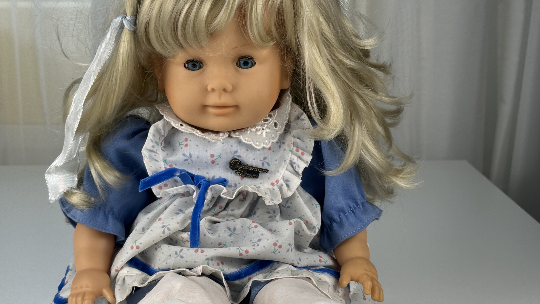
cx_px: 241
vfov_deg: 15.5
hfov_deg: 27.2
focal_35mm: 78
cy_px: 199
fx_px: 1117
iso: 50
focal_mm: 6.86
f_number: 1.78
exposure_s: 1/199
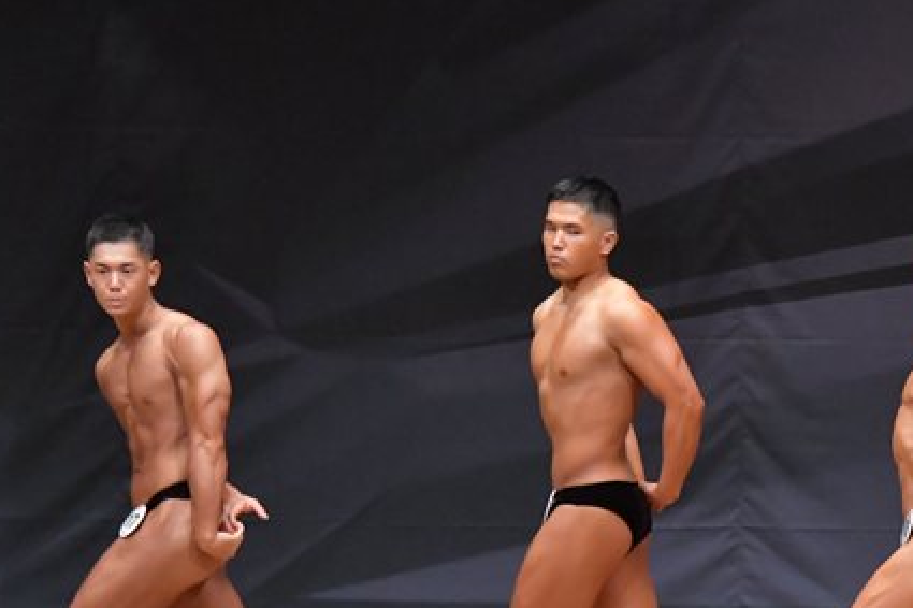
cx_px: 807
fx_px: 8644
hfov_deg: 6.0
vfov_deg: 4.0
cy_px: 513
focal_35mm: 341
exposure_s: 1/400
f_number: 5.6
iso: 6400
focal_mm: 125
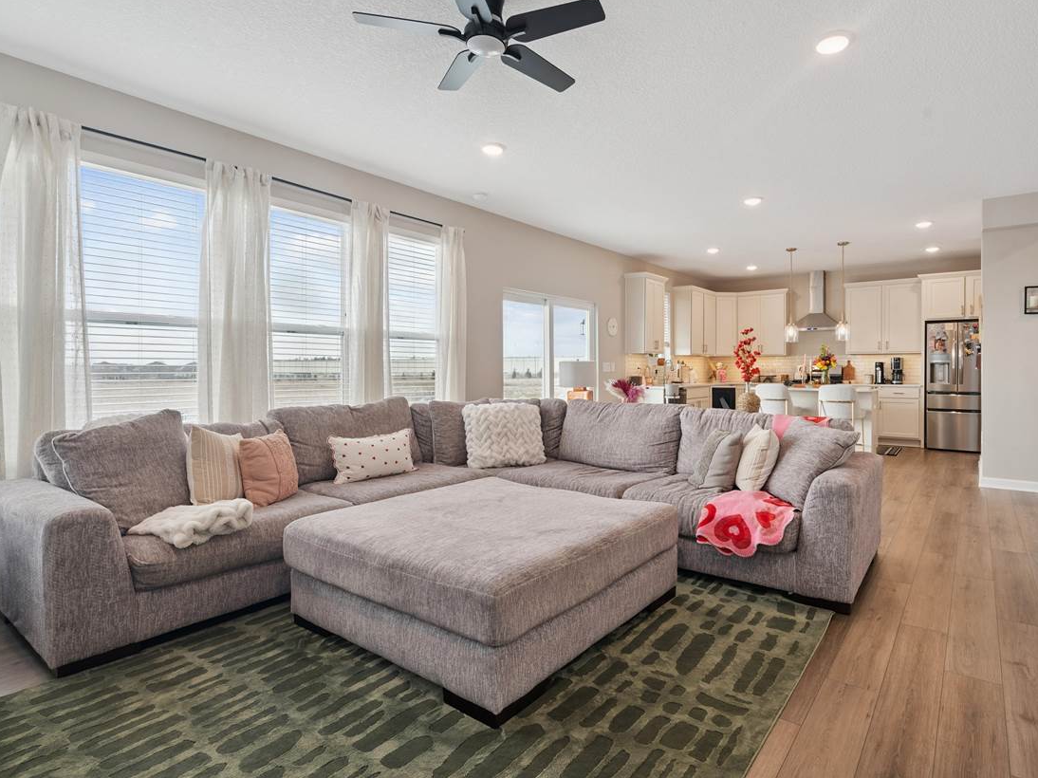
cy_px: 379
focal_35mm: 18
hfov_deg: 87.3
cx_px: 586
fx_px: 540
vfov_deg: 71.6
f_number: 10
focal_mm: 16
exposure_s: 1/15
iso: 400
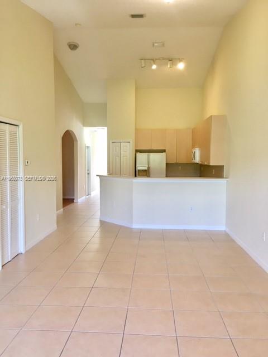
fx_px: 299
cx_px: 134
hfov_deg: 48.2
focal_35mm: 29
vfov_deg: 61.7
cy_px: 178
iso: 50
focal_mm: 4.15
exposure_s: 1/30
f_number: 2.2
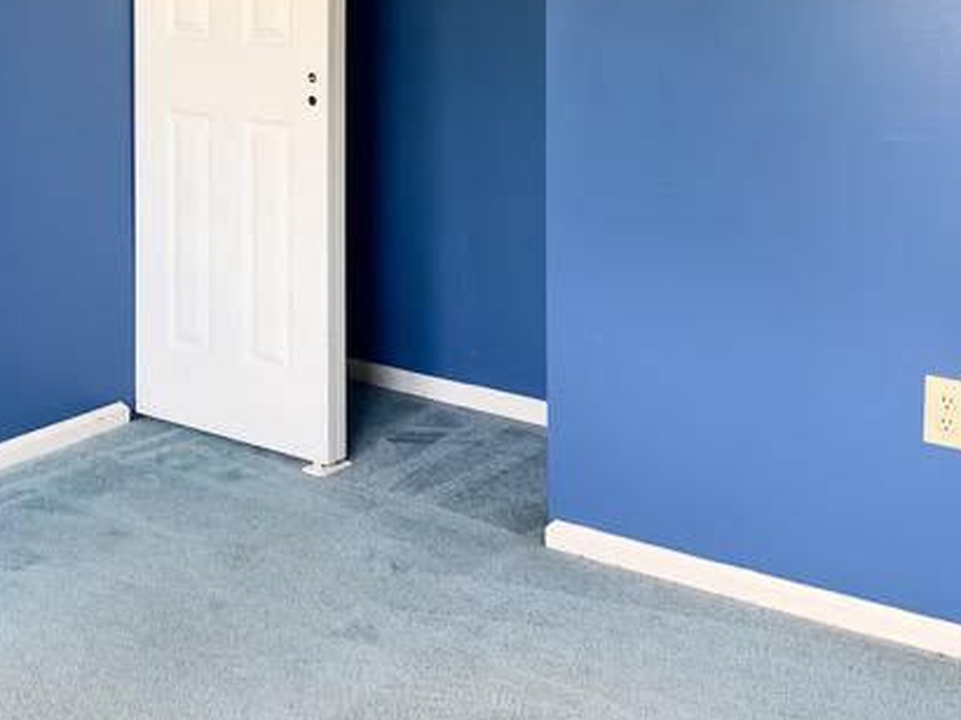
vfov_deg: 23.4
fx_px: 1665
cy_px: 9
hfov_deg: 31.3
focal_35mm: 60
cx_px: 171
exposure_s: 1/60
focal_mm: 6.86
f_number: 1.78
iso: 160
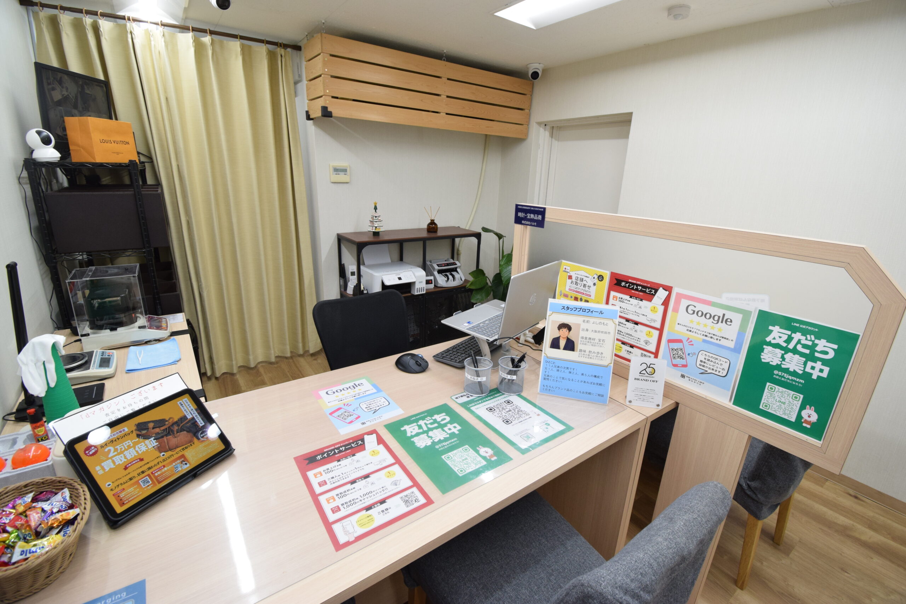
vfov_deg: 77.3
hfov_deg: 100.4
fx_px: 377
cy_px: 302
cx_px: 453
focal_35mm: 15
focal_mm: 10
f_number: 8
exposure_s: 1/60
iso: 800
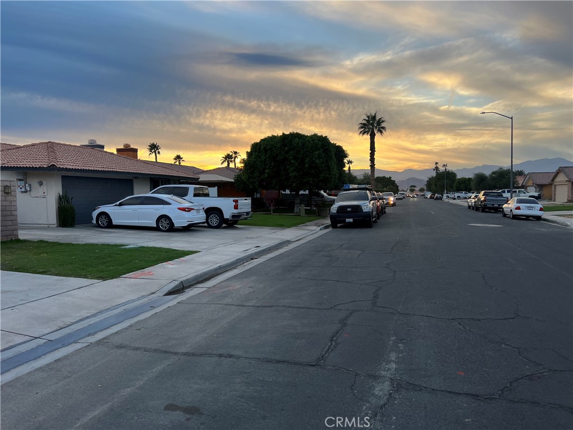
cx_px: 286
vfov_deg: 53.1
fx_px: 430
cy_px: 215
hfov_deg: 67.3
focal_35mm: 26
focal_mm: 5.7
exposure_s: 1/302
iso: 50
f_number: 1.5
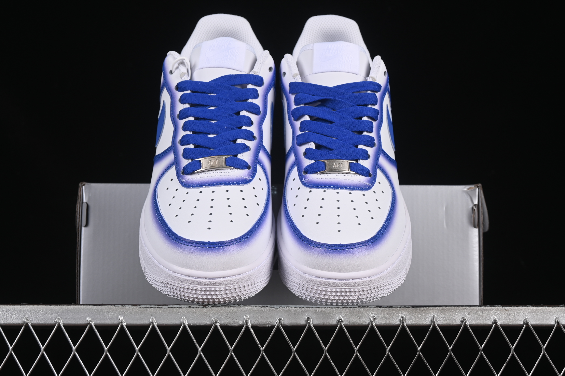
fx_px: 1177
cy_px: 188
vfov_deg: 18.2
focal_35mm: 75
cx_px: 282
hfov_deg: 27.0
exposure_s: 1/80
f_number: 8
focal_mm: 50
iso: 160
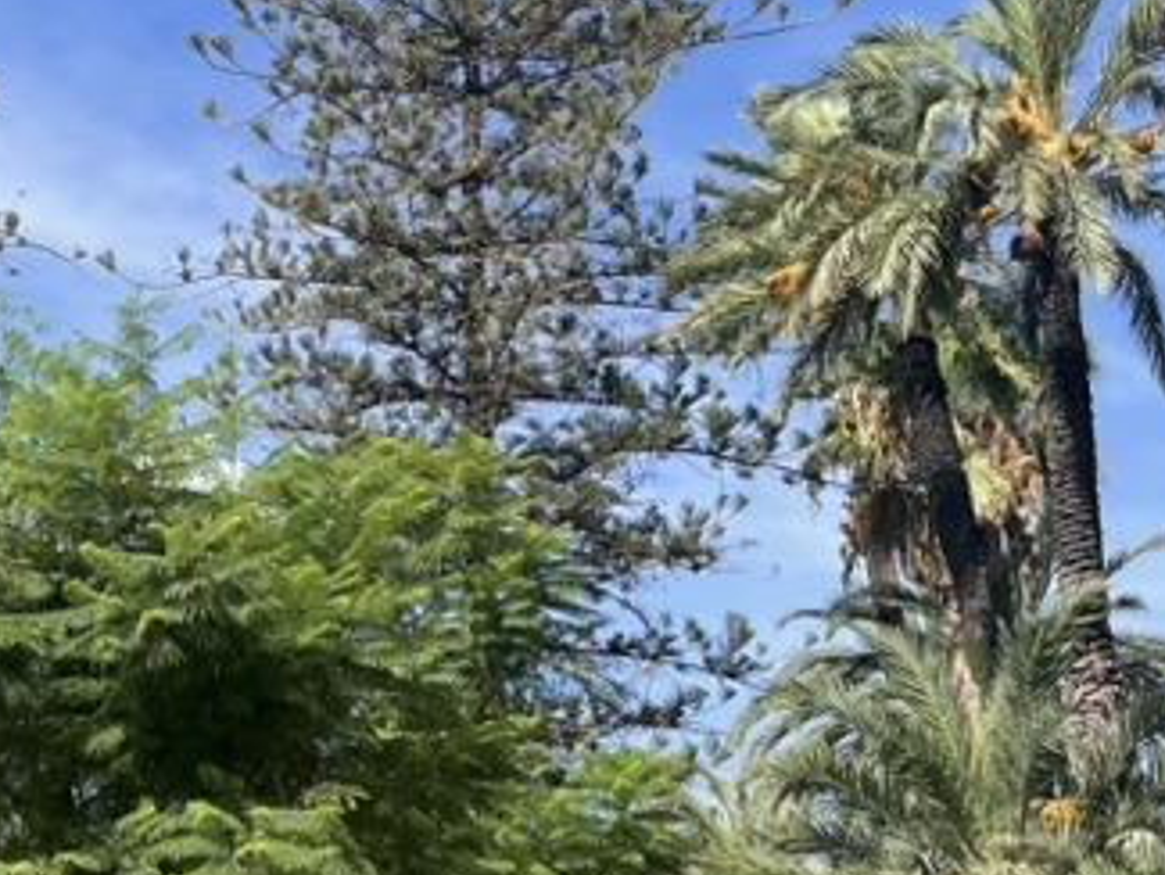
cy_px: 495
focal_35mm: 82
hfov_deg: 21.9
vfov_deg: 18.0
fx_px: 2761
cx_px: -276
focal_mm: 4.2
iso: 32
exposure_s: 1/2506
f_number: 1.6
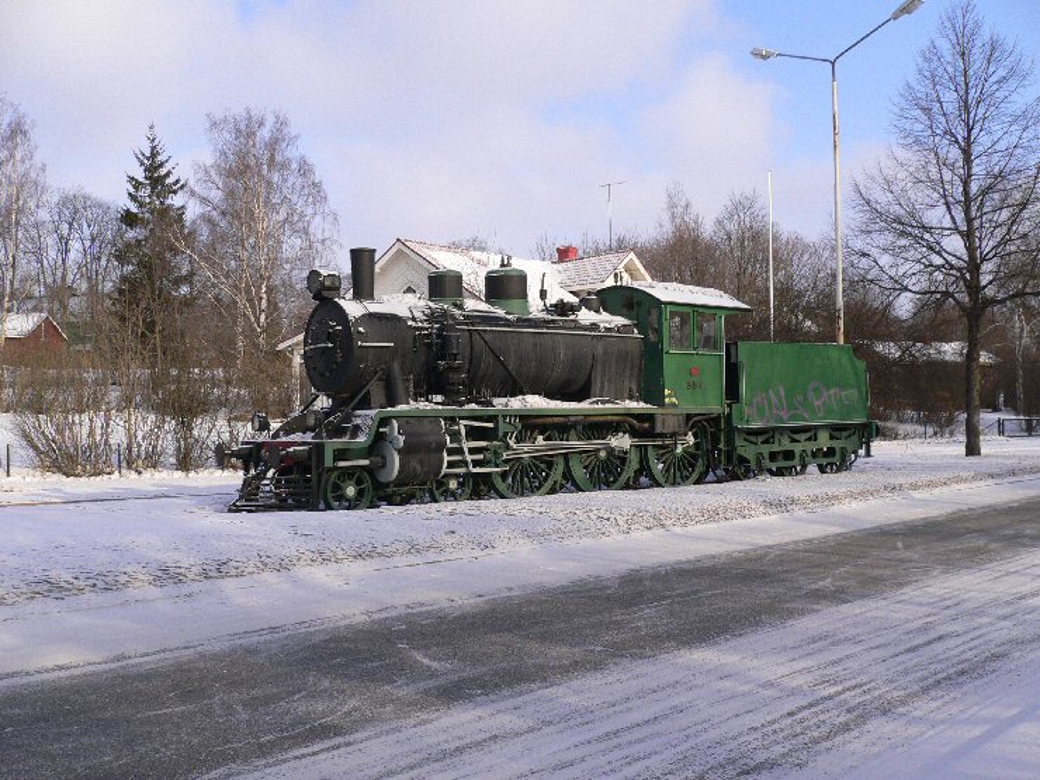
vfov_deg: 40.7
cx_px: 520
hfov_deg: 52.6
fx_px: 1052
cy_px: 390
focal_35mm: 35
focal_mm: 5.8
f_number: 5.6
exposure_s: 1/250
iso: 80
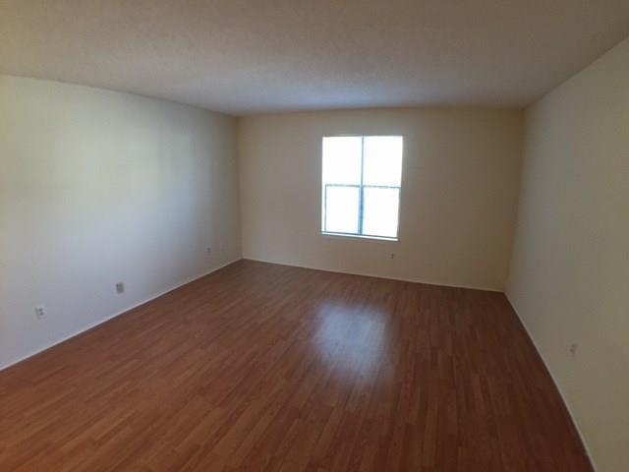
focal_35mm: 29
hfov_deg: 61.7
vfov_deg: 48.2
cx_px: 314
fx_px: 527
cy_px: 236
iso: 200
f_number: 2.2
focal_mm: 4.15
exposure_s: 1/30
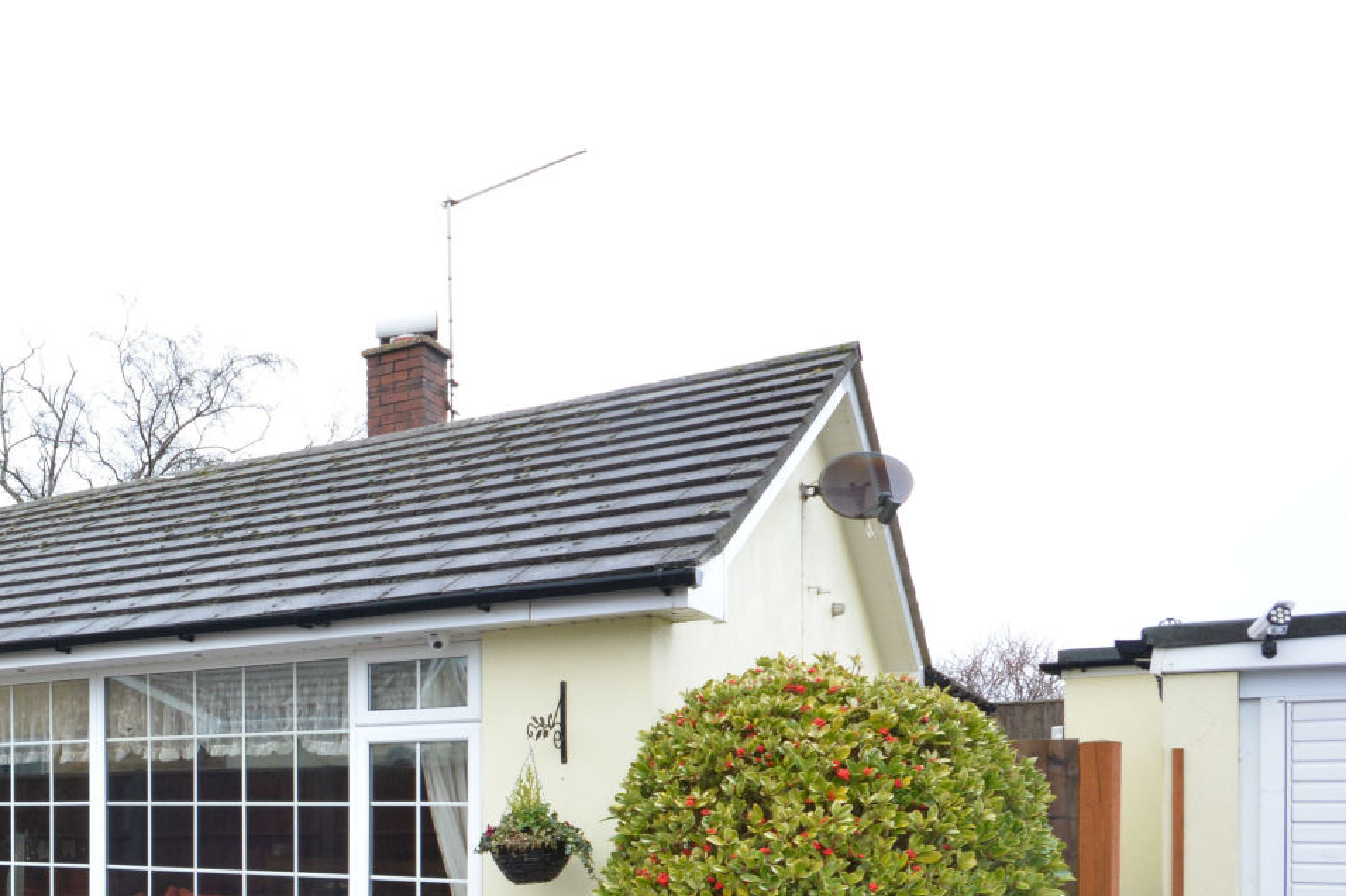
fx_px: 1233
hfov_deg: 49.1
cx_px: 66
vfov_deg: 37.2
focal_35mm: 33
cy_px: 814
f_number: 8
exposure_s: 1/30
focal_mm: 10
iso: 400
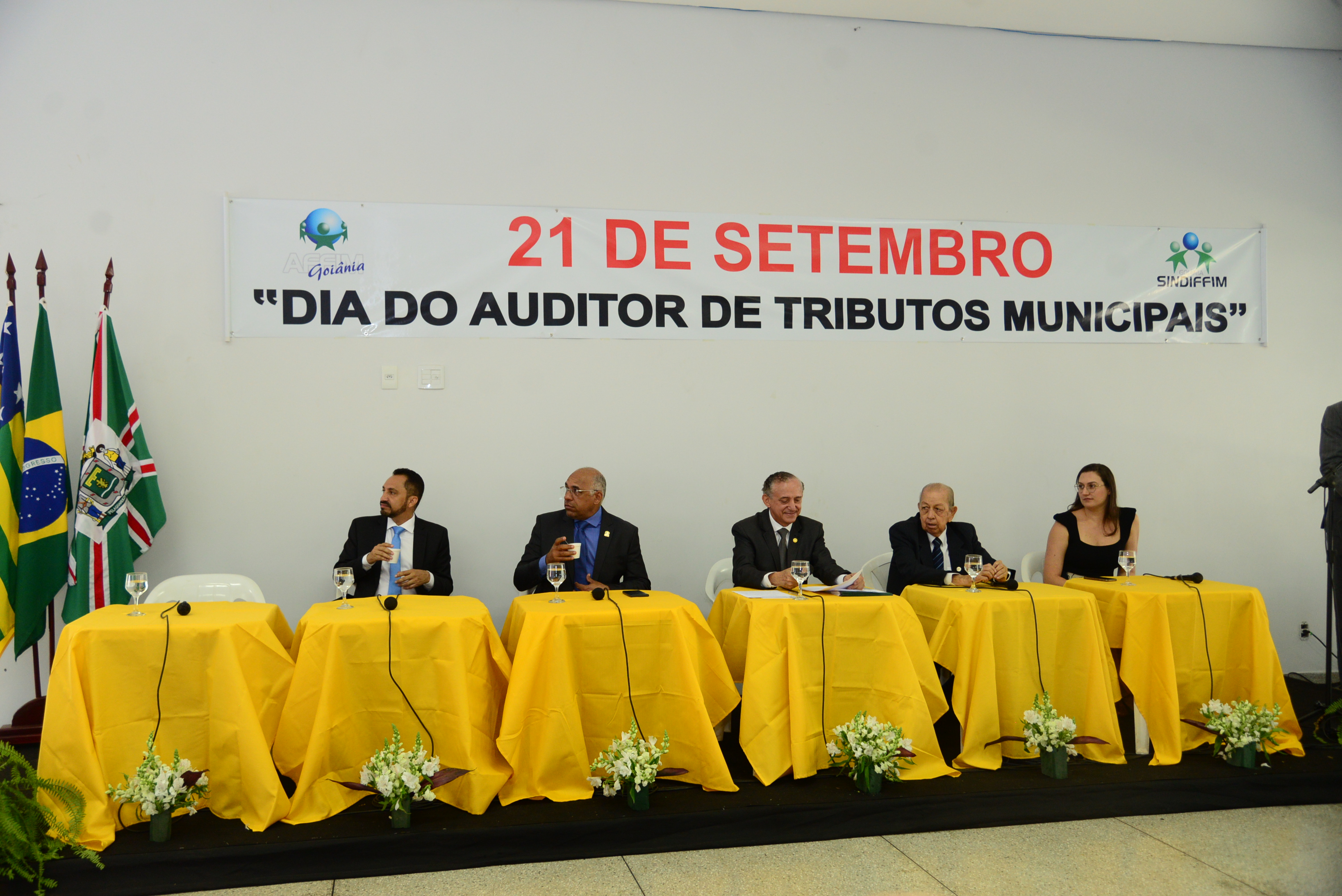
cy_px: 448
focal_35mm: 31
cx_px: 671
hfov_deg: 60.3
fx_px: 1156
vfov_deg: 42.4
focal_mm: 31
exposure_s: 1/125
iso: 1600
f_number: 4
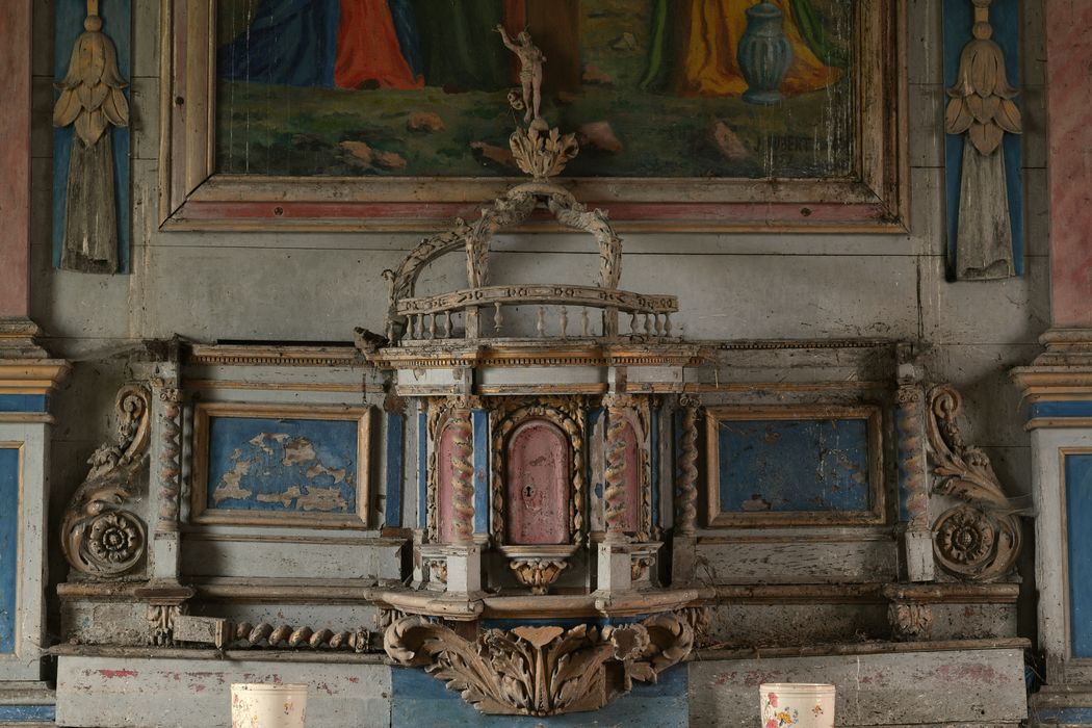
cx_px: 546
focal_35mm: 85
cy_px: 364
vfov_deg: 16.1
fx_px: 2578
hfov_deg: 23.9
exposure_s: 10
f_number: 9
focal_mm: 85
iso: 64
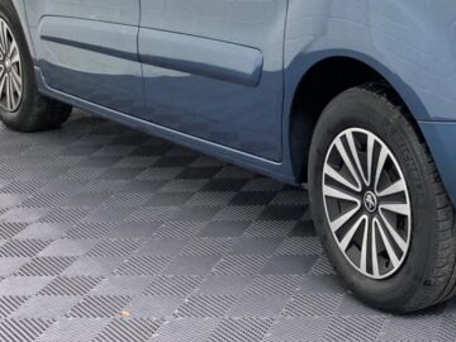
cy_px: -18
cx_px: 546
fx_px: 975
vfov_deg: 19.2
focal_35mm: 74
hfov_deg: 24.0
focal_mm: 4.25
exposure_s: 1/100
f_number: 1.8
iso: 125
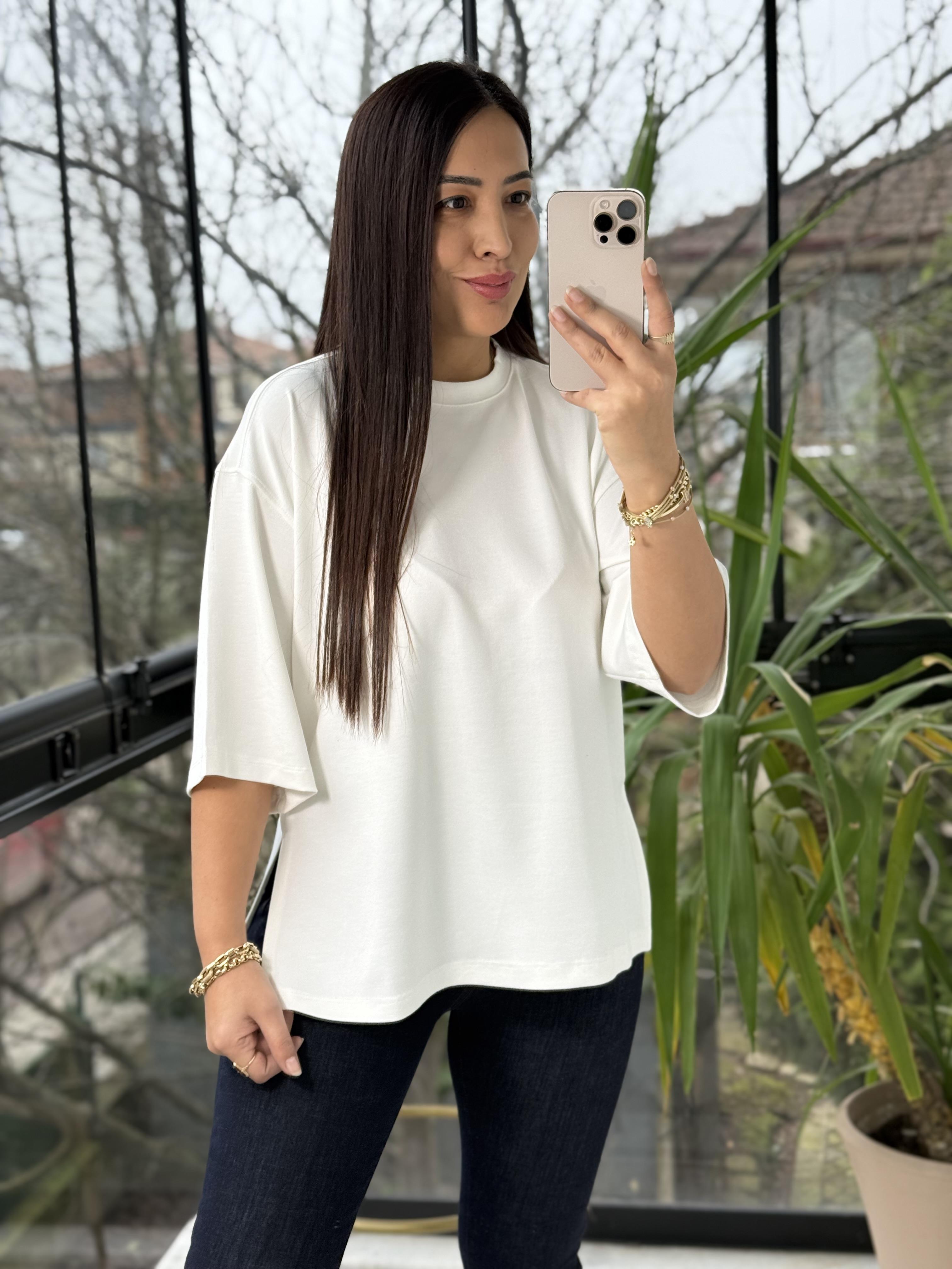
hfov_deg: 30.3
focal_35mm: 48
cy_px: 634
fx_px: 1760
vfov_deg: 39.7
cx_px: 476
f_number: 1.78
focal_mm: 6.76
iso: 80
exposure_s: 1/242
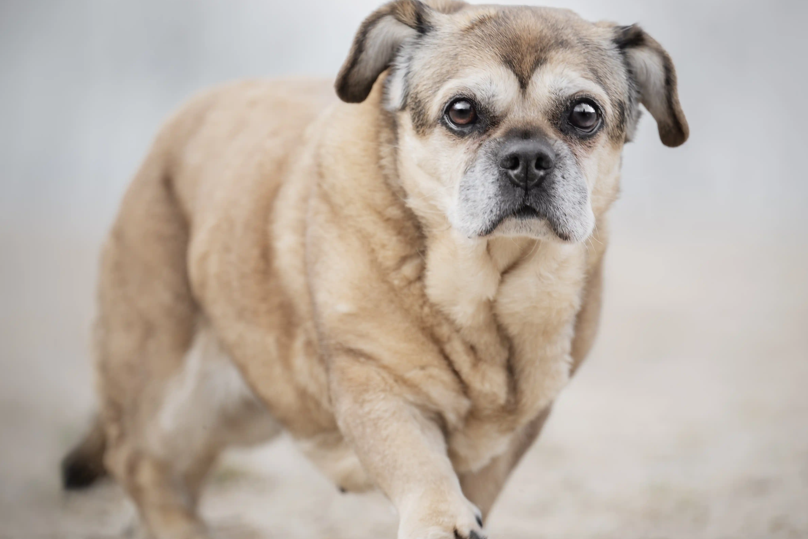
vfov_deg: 4.1
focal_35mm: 339
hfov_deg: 6.1
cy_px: 261
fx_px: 7608
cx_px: 488
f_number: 2.8
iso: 64
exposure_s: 1/320
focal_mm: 200
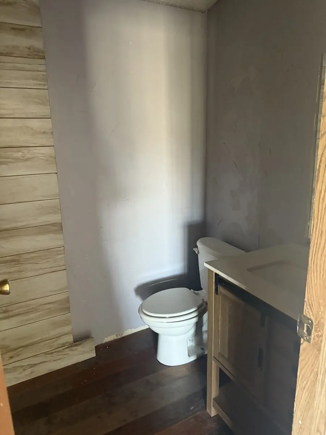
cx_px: 163
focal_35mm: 24
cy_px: 218
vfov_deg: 71.6
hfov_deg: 56.8
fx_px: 301
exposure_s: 1/41
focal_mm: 6.76
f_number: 1.78
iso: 800
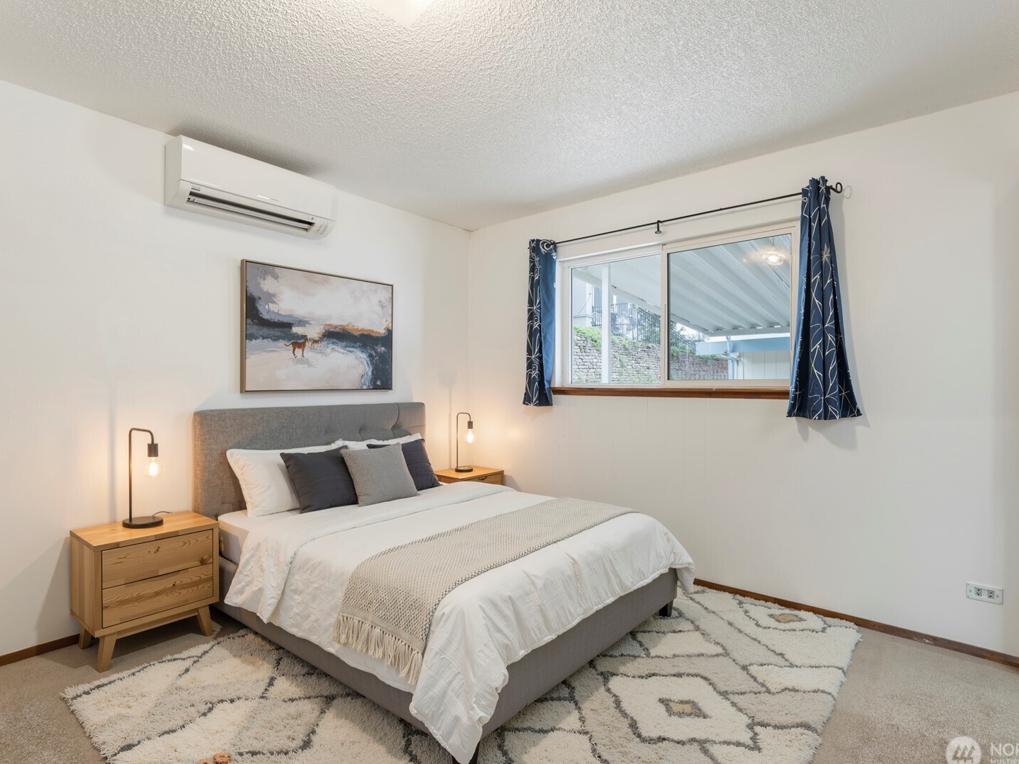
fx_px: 500
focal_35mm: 17
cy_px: 381
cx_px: 517
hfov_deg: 91.0
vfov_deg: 74.7
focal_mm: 10
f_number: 8
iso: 800
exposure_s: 1/40
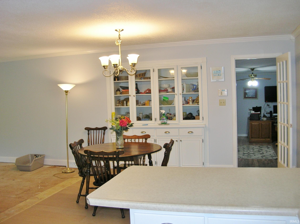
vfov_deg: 39.6
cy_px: 112
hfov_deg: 51.4
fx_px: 312
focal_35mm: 36
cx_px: 150
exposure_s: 1/30
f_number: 2.7
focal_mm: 6
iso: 50
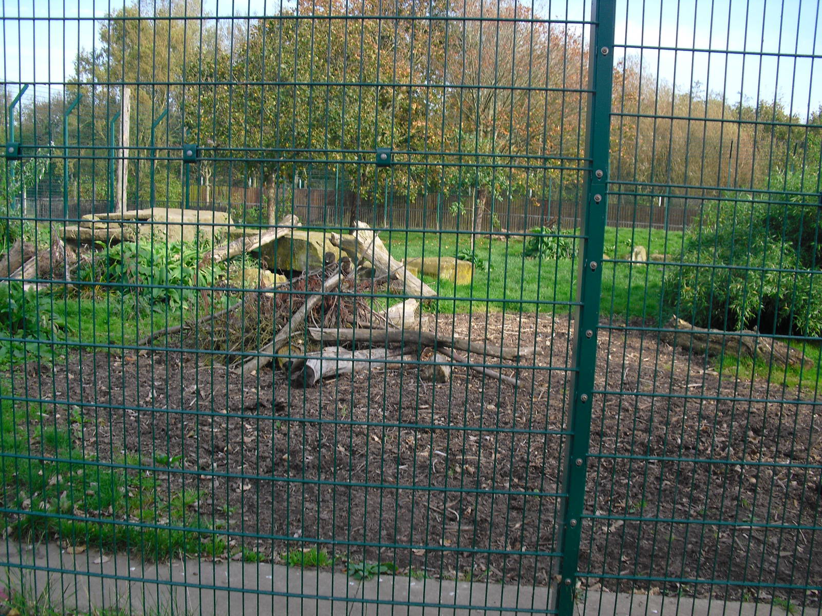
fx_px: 855
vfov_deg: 39.7
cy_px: 308
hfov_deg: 51.4
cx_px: 411
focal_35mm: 36
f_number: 3.1
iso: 100
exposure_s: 1/320
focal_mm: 6.3
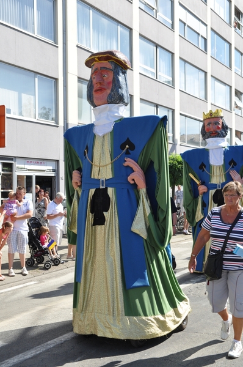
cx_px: 122
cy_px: 184
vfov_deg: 49.6
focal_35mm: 39
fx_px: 396
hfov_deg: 34.1
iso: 400
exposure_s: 1/1250
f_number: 5
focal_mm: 26
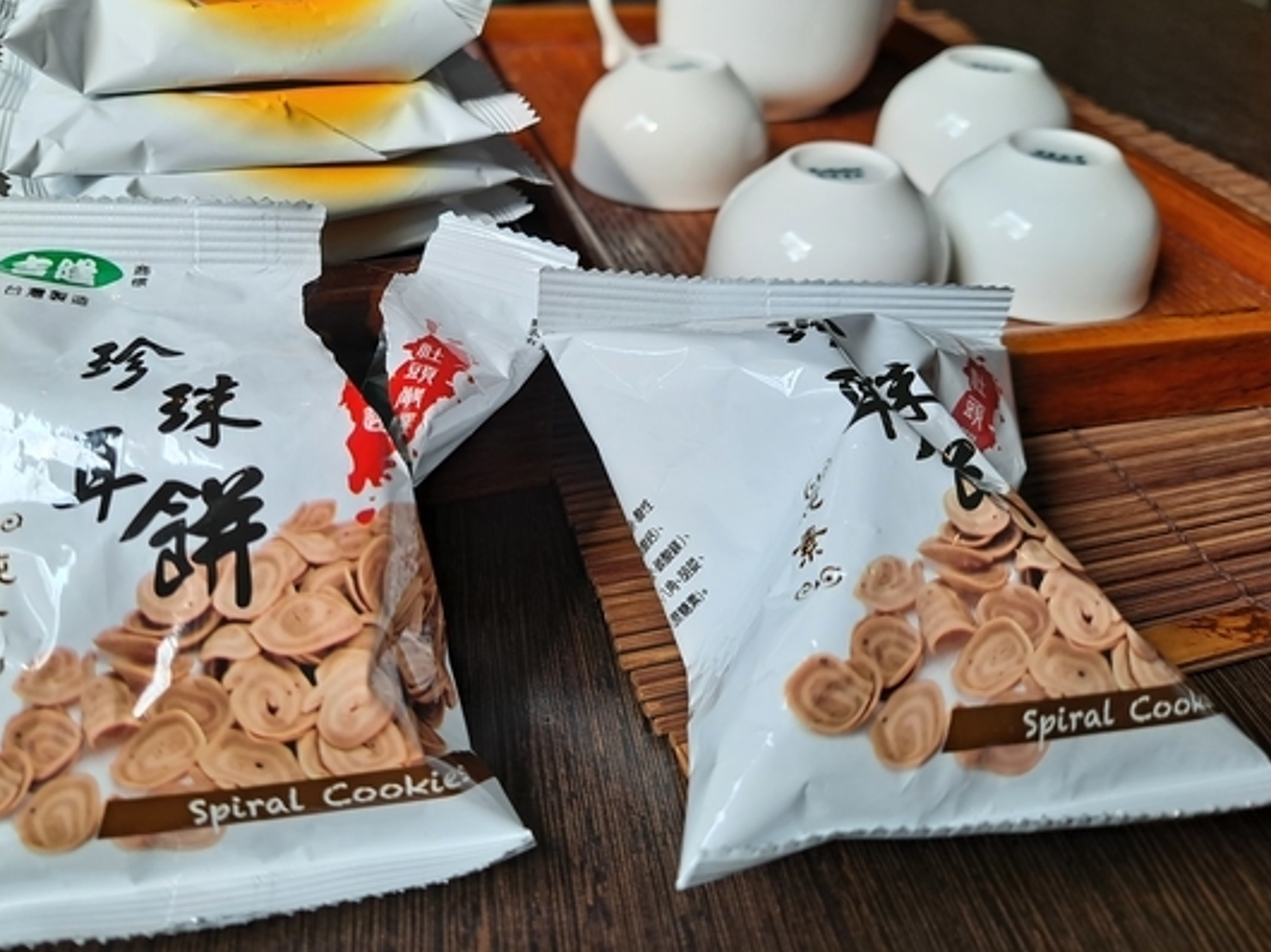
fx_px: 1064
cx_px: 540
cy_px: 388
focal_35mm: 29
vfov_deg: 48.0
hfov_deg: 61.4
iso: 32
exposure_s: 1/60
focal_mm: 5.23
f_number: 1.8
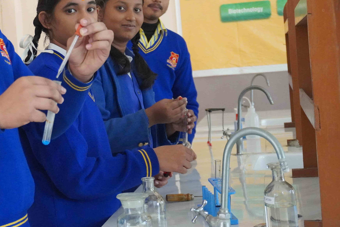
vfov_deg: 17.4
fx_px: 737
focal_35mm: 78
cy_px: 66
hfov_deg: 25.5
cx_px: 65
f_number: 5
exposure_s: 1/160
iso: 5000
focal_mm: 32
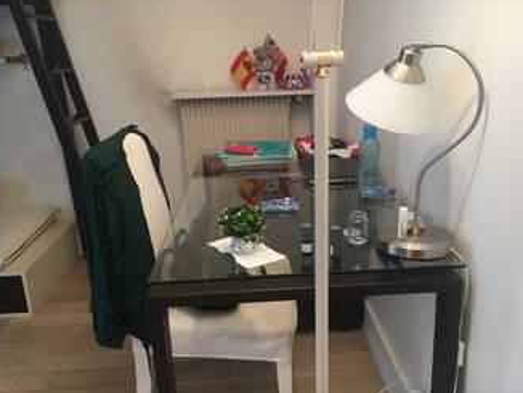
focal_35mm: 32
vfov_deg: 44.2
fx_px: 484
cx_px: 273
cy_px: 209
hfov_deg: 56.8
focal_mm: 4.15
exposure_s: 1/33
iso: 100
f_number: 2.2
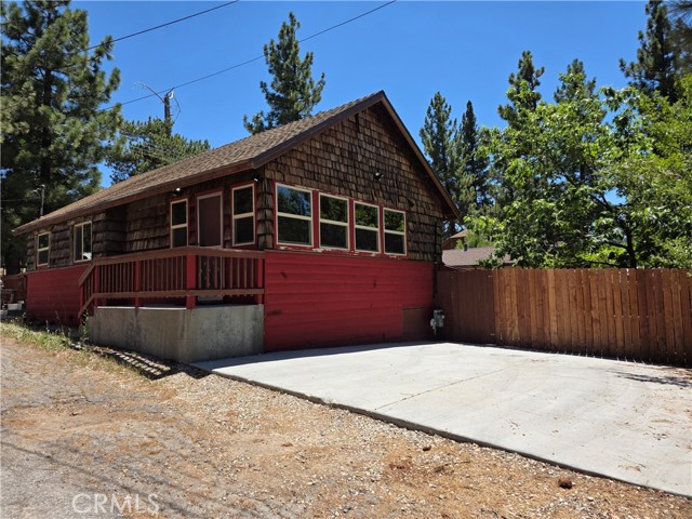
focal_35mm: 23
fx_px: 460
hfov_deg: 73.9
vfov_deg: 58.9
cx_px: 346
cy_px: 260
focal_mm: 6.3
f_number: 1.7
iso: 80
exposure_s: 1/4057
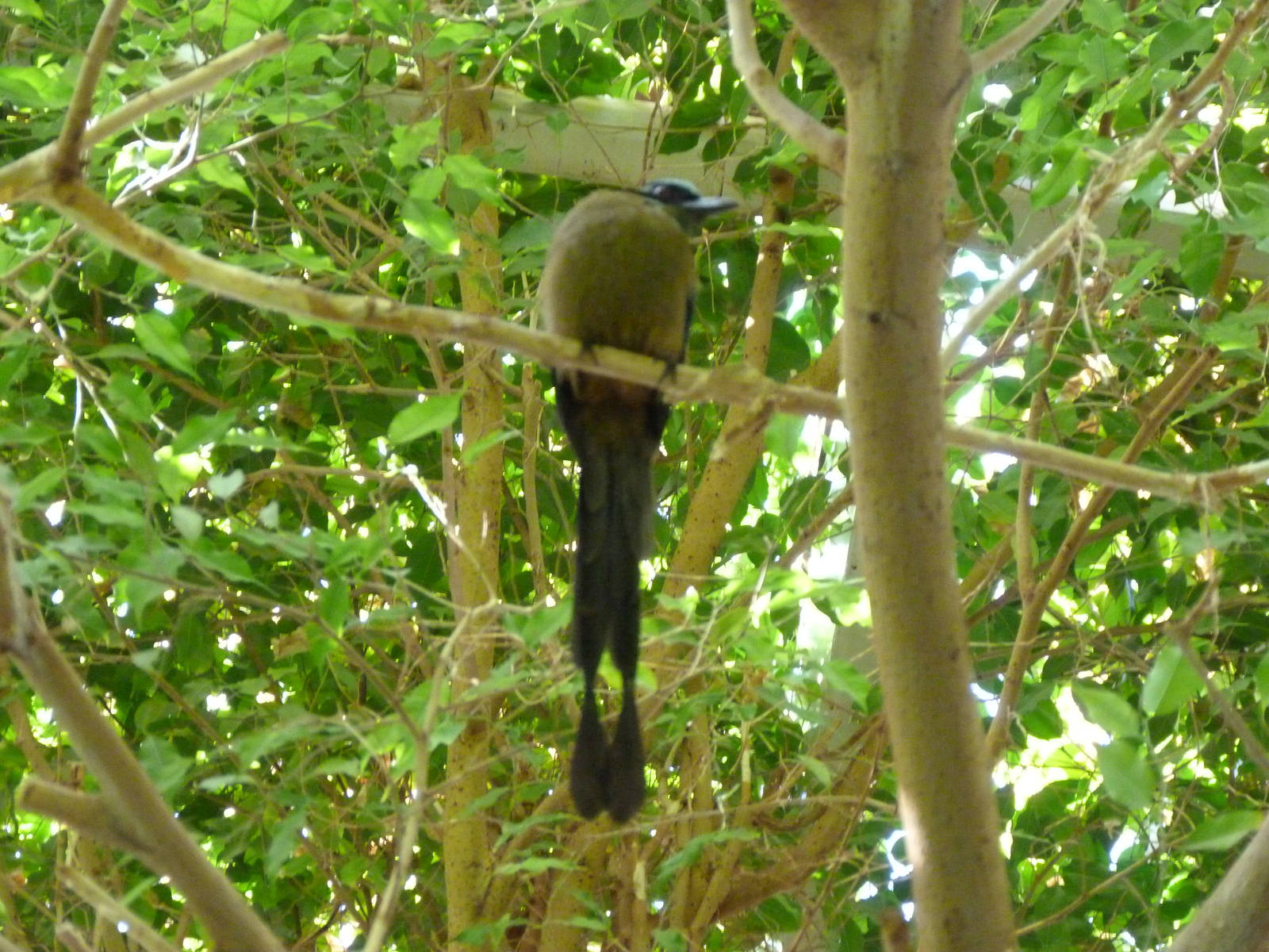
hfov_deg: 10.1
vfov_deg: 7.6
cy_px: 476
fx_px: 7185
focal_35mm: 196
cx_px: 634
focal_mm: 35.3
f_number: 3.8
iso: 800
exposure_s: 1/25
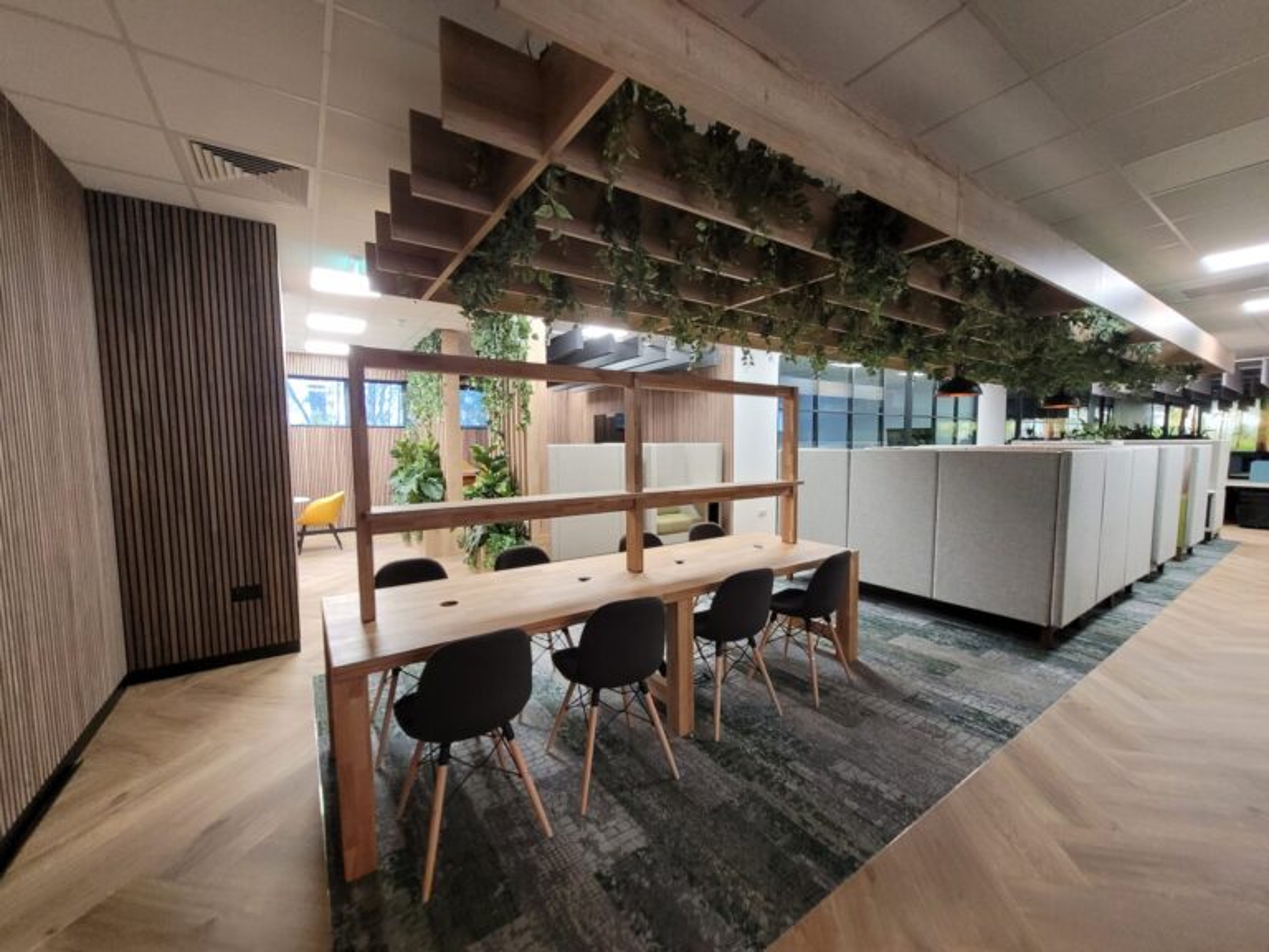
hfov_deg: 106.2
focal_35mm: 13
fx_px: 477
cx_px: 634
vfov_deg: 89.9
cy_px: 476
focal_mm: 1.74
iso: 320
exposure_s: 1/33
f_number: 2.2
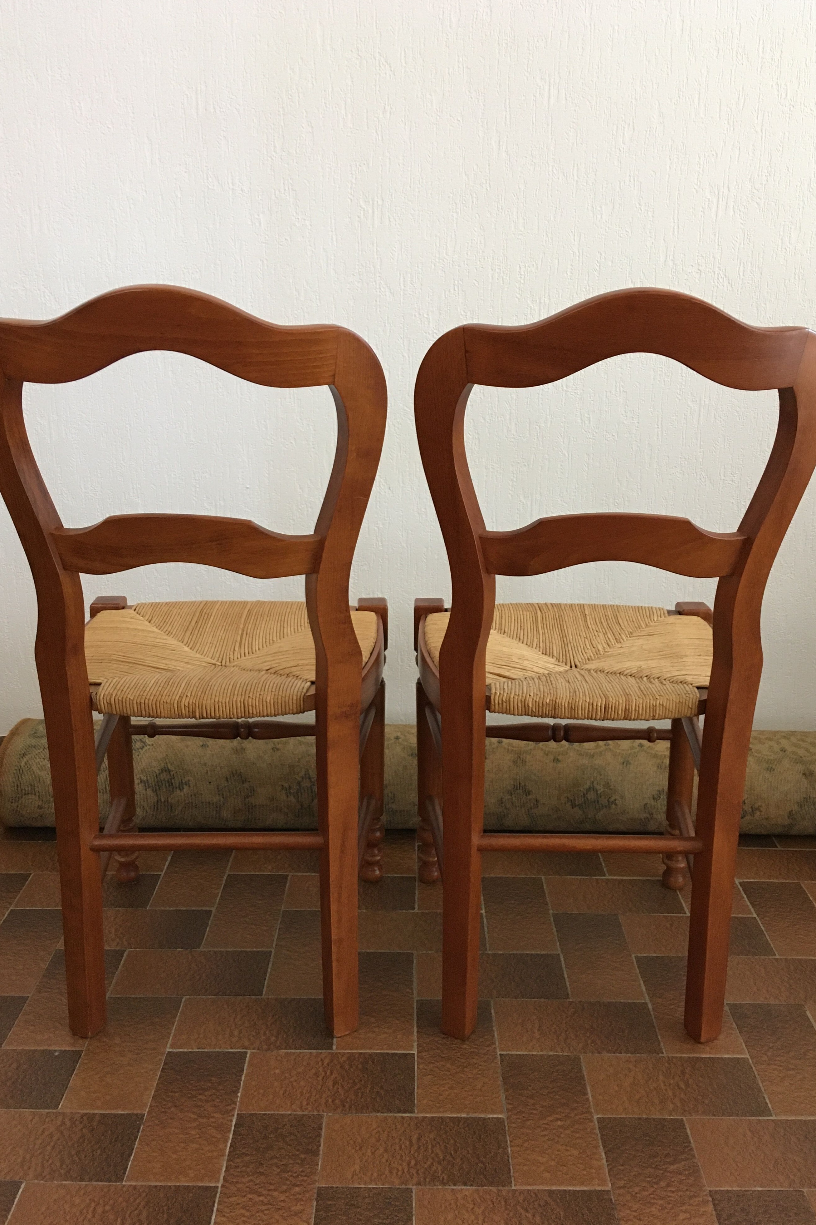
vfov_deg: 60.3
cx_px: 405
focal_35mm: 31
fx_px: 1054
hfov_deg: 42.3
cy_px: 598
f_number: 2.2
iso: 200
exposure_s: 1/33
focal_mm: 4.15
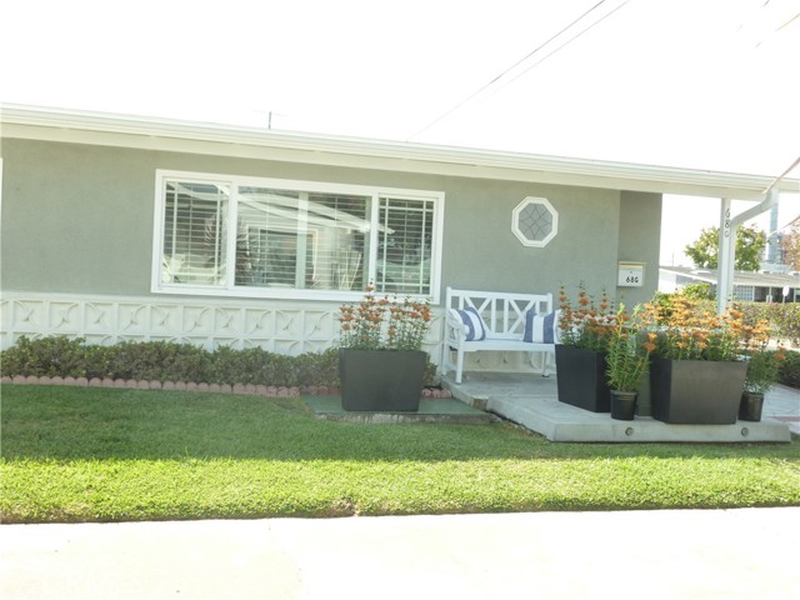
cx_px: 400
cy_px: 300
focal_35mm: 33
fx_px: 763
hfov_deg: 55.4
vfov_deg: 42.9
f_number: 3.7
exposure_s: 1/125
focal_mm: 5.9
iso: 125
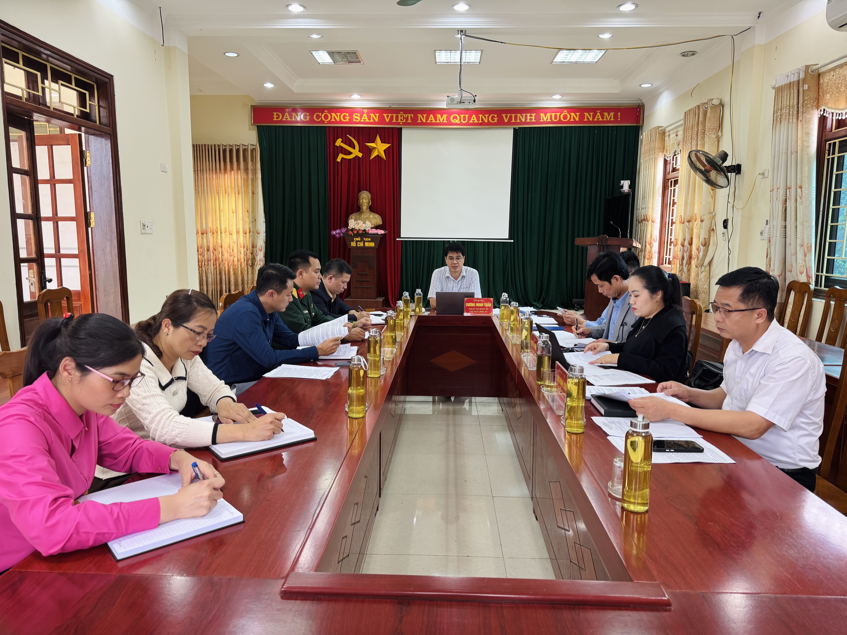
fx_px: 587
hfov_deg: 71.6
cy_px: 318
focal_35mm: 24
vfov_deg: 56.8
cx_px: 424
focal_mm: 6.76
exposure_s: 1/50
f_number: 1.78
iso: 160
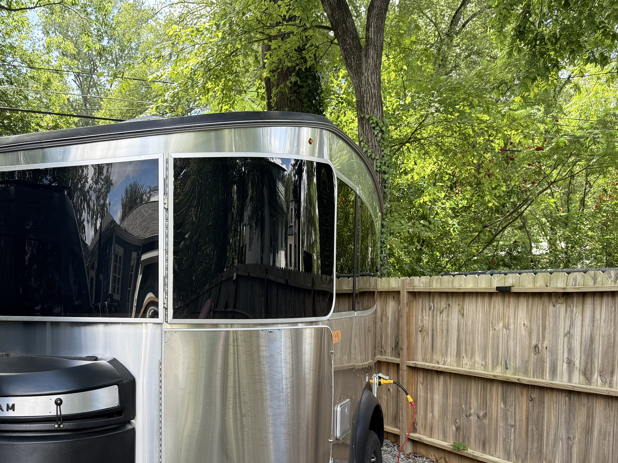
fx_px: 678
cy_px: 345
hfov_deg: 48.2
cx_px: 206
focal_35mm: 38
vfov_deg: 36.9
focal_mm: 6.76
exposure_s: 1/539
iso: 100
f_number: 1.78
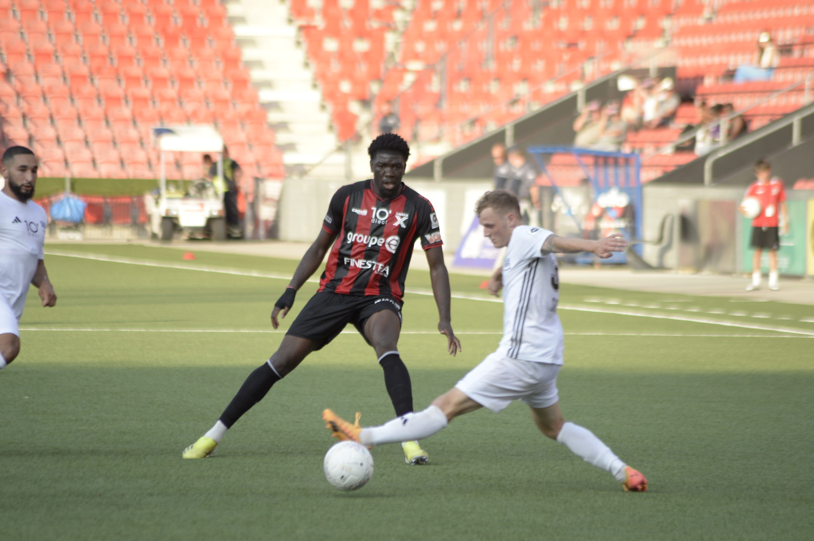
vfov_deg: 4.6
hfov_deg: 6.9
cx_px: 407
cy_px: 270
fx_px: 6776
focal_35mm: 300
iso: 720
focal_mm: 300
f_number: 5.6
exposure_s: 1/640
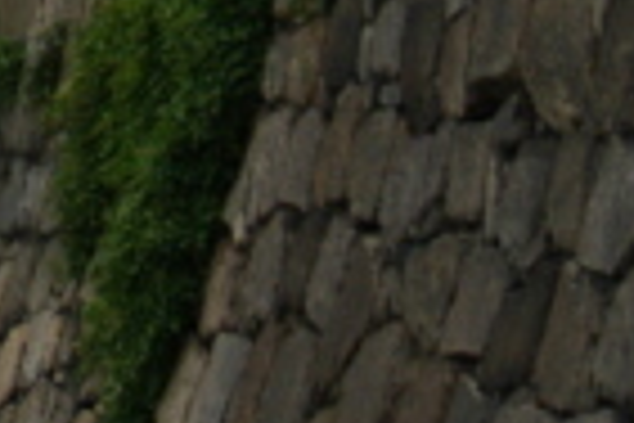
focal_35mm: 370
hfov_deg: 5.4
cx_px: -683
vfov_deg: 3.6
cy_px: -709
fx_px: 6516
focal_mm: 34
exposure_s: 1/400
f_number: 7.1
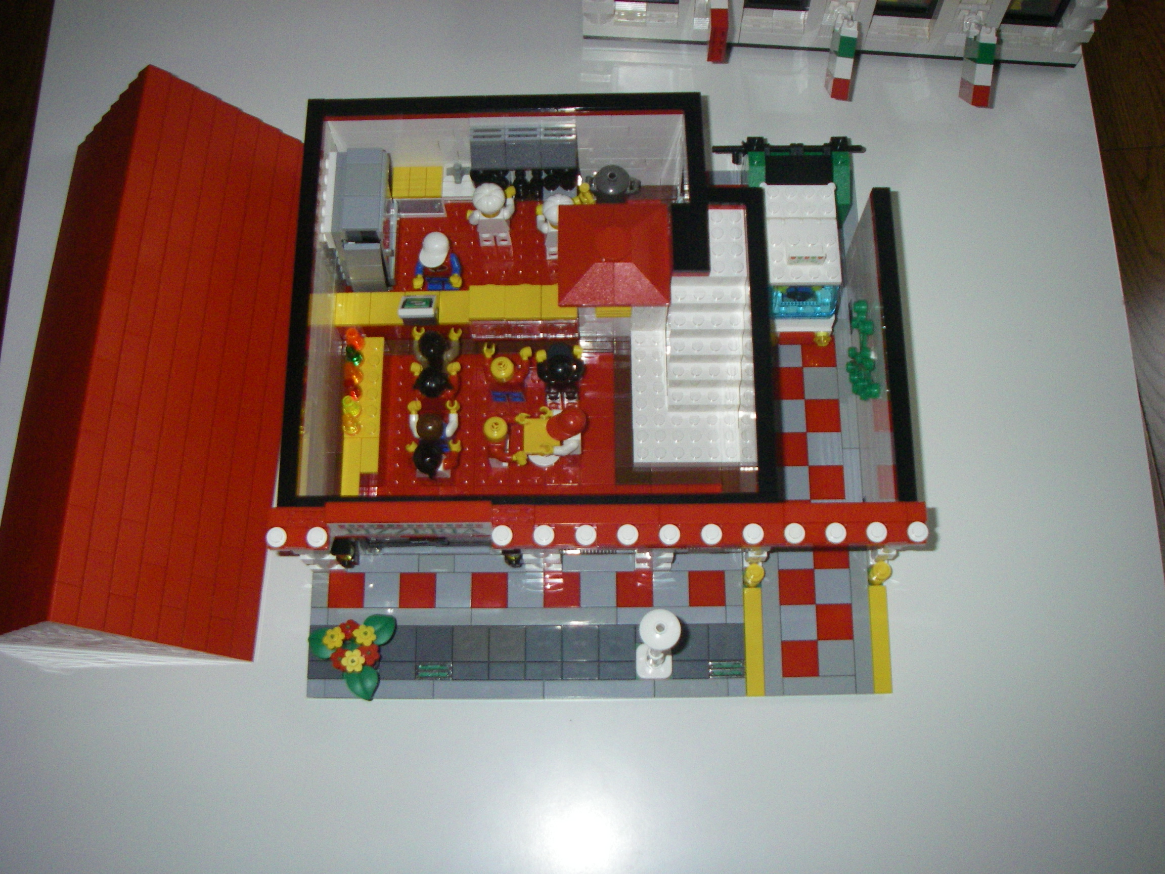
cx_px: 582
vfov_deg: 37.7
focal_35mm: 38
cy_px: 437
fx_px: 1279
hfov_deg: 49.0
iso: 400
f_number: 3.3
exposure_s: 1/50
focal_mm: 6.3
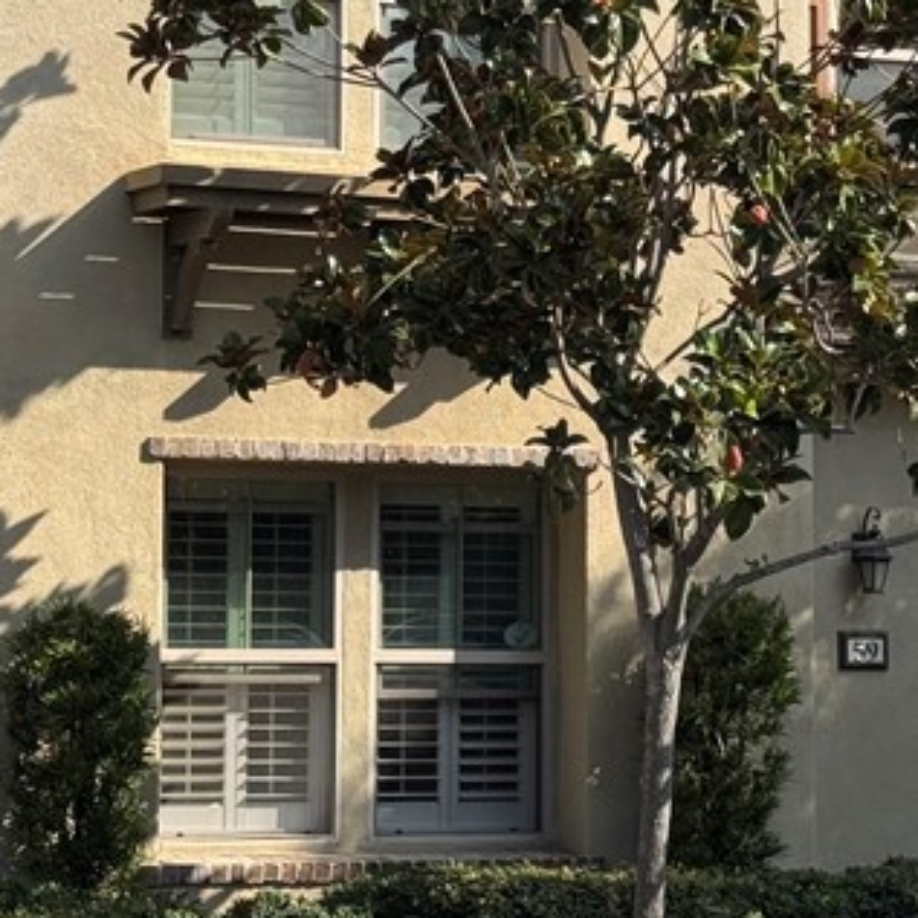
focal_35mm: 137
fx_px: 4110
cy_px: 203
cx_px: 570
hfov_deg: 12.7
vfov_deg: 12.7
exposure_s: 1/2717
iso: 64
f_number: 1.78
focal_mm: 6.76
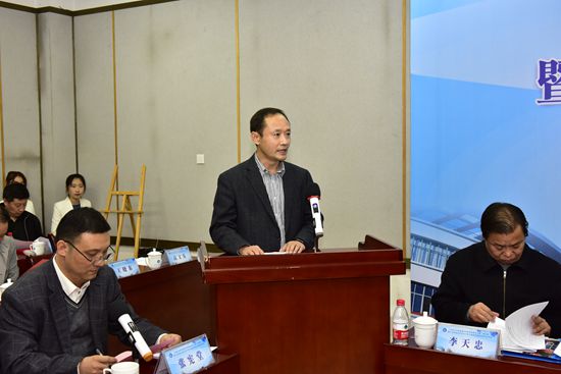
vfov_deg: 31.9
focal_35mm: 42
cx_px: 280
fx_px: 655
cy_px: 187
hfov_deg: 46.4
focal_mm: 42
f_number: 7.1
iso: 1400
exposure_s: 1/60
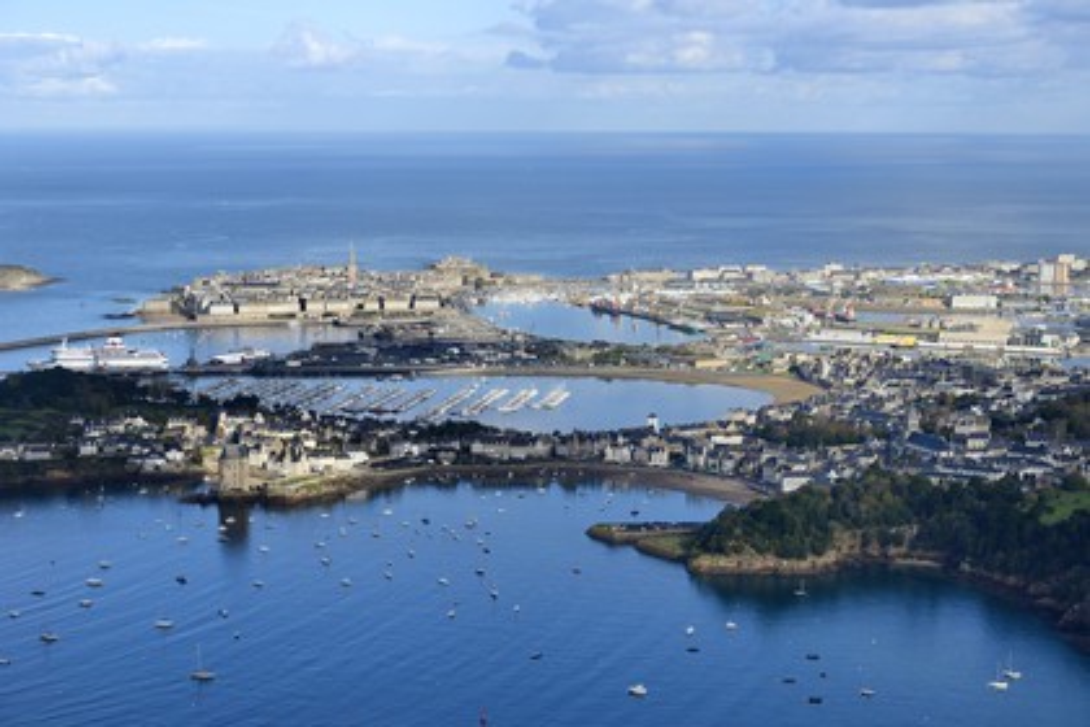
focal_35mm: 70
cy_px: 364
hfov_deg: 28.8
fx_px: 2119
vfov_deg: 19.5
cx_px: 545
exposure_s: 1/1000
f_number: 8
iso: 400
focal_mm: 70
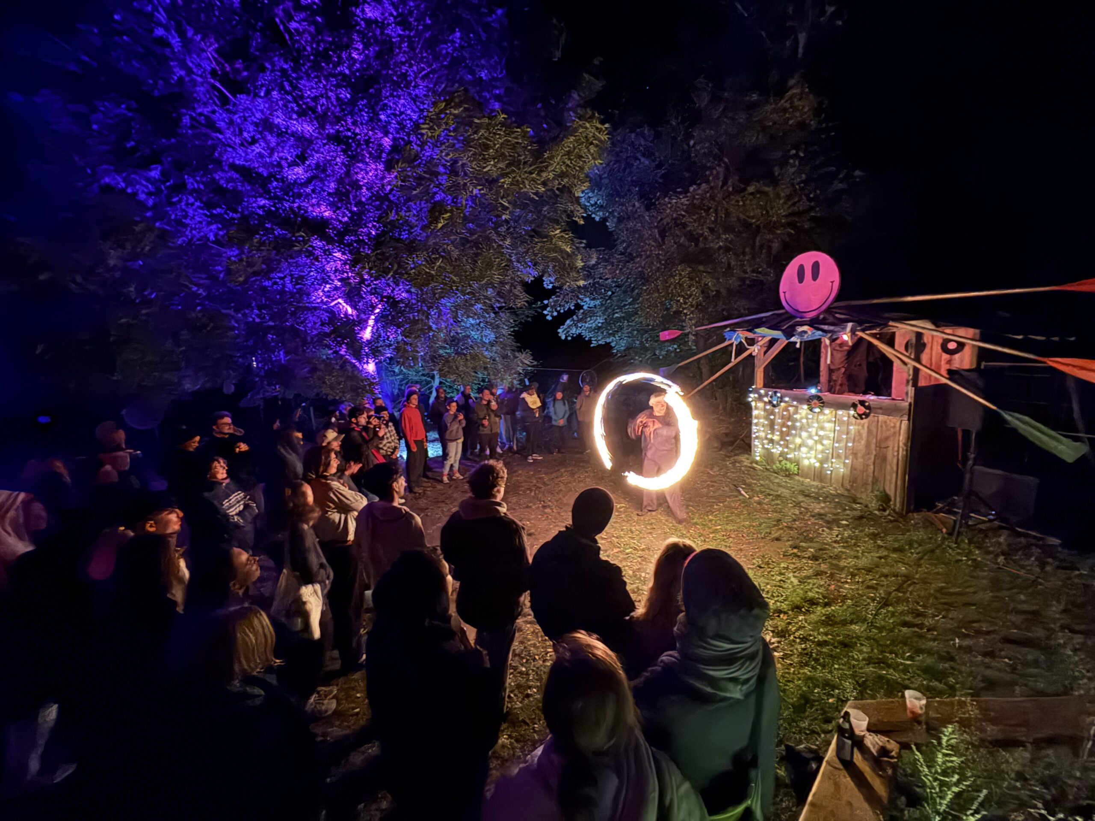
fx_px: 443
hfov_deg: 102.1
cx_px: 548
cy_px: 410
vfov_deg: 85.7
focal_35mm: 14
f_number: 2.2
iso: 5000
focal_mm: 2.22
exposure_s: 1/4
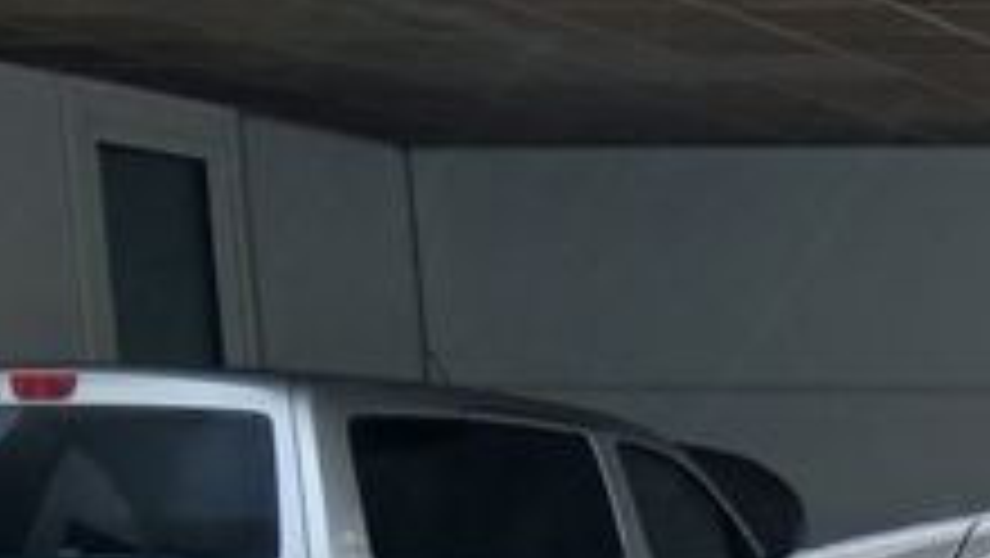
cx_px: 2074
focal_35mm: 132
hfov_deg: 13.5
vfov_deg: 8.5
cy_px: 1251
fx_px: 3467
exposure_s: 1/50
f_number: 1.8
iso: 32
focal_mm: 3.98
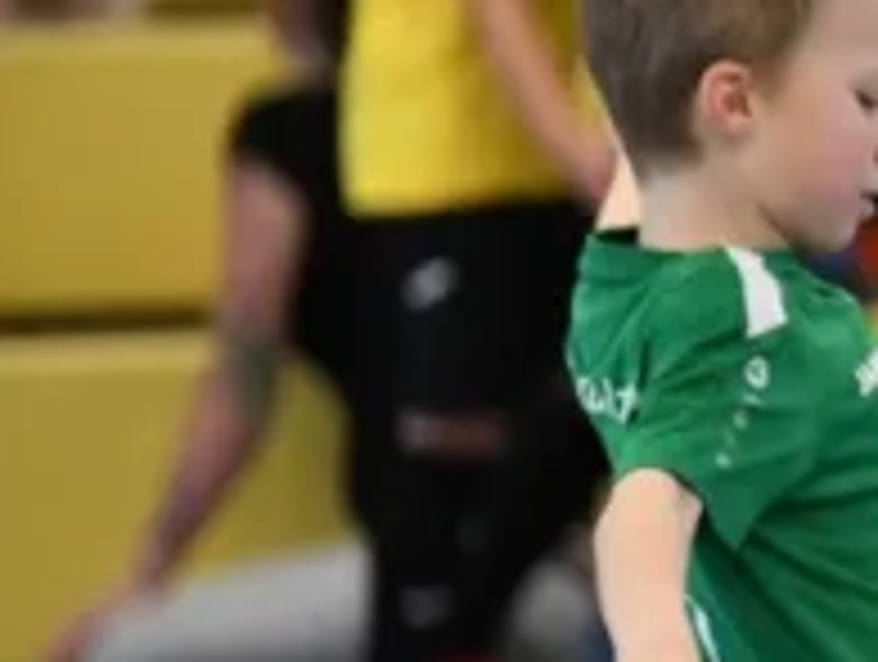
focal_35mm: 831
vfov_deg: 1.8
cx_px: 2283
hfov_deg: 2.4
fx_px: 21116
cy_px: 635
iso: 8000
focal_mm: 165
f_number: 2.8
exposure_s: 1/1250
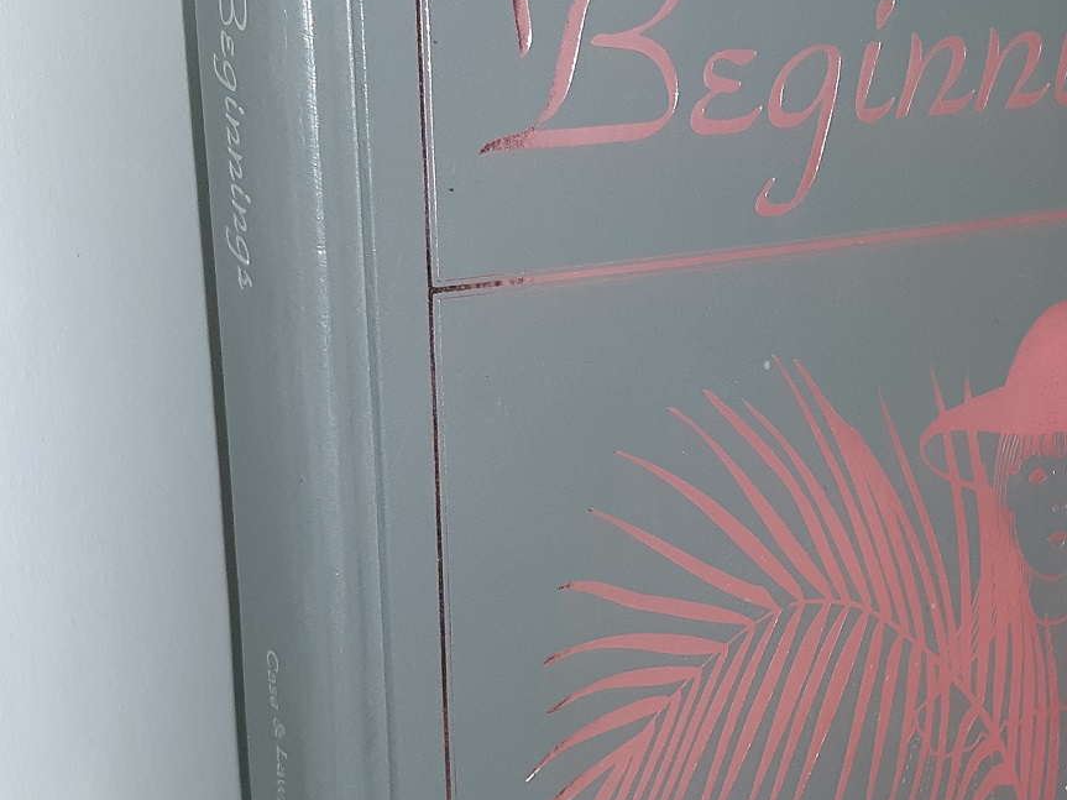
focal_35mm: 67
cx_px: 742
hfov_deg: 28.7
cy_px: 542
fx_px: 2065
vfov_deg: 21.8
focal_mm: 3.7
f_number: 1.7
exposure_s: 1/60
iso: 64
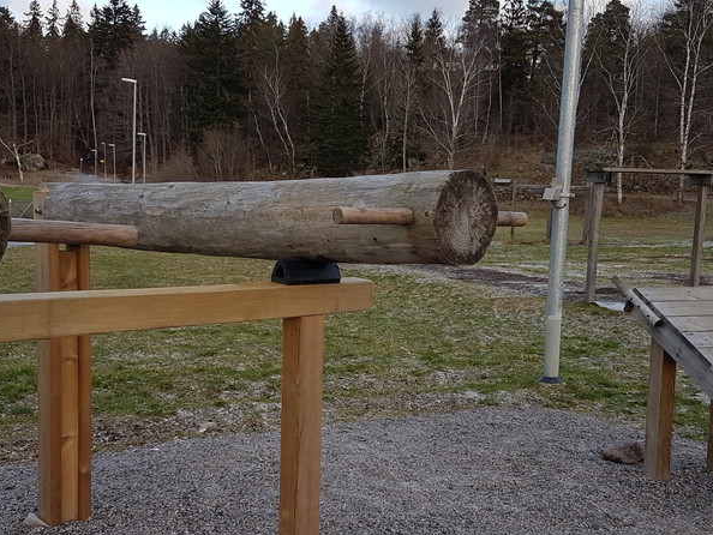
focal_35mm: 42
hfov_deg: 44.8
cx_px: 377
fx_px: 865
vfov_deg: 34.3
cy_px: 317
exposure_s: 1/408
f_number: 1.7
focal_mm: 4.2
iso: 40
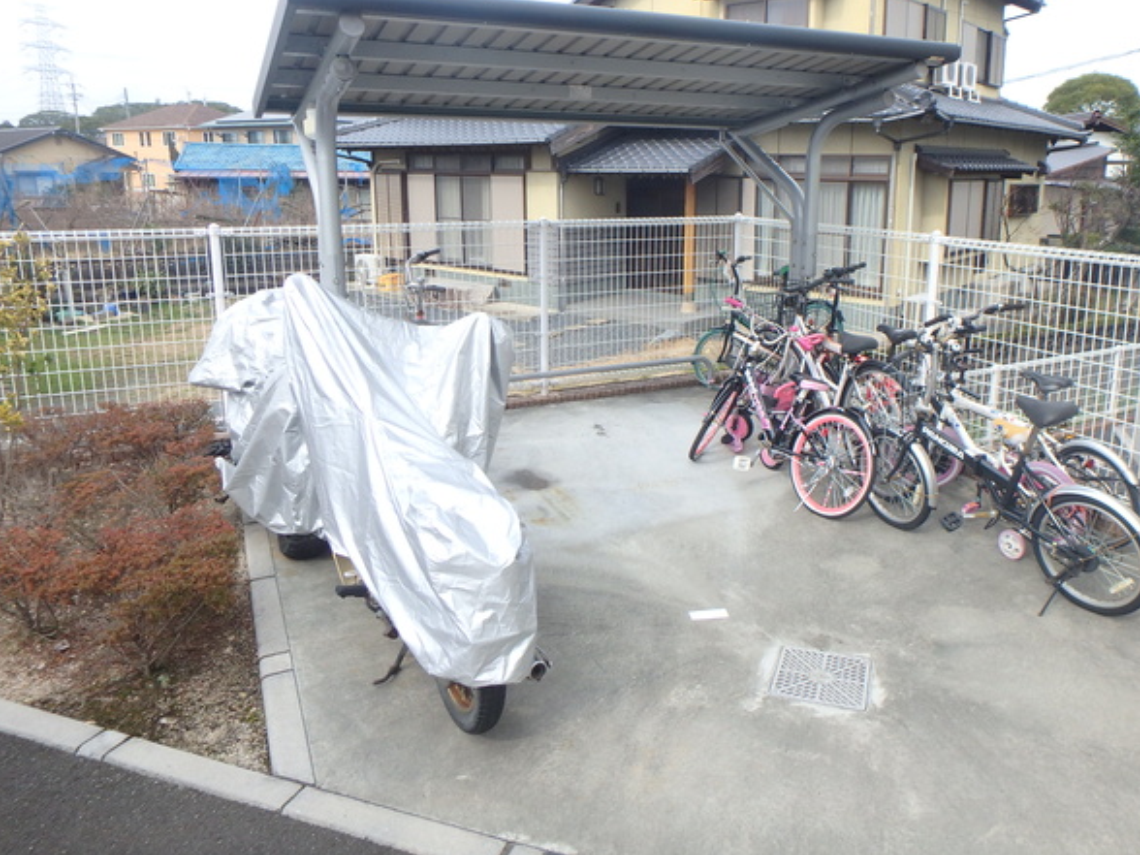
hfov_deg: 68.9
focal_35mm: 25
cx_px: 665
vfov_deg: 54.6
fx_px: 823
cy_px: 360
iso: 125
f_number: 3.5
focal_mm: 3.7
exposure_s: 1/320
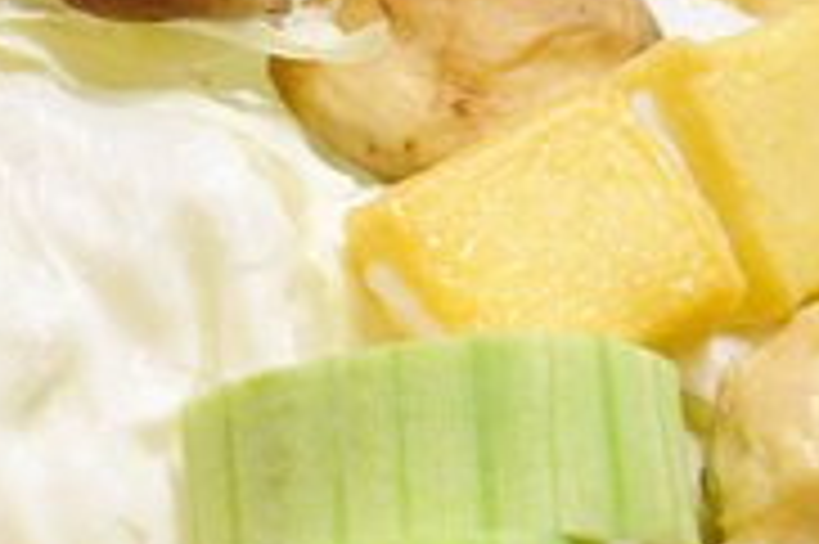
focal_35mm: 145
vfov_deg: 9.4
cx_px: 171
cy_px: -36
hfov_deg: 14.1
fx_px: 3296
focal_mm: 16.39
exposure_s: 1/6
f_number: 7.1
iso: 640
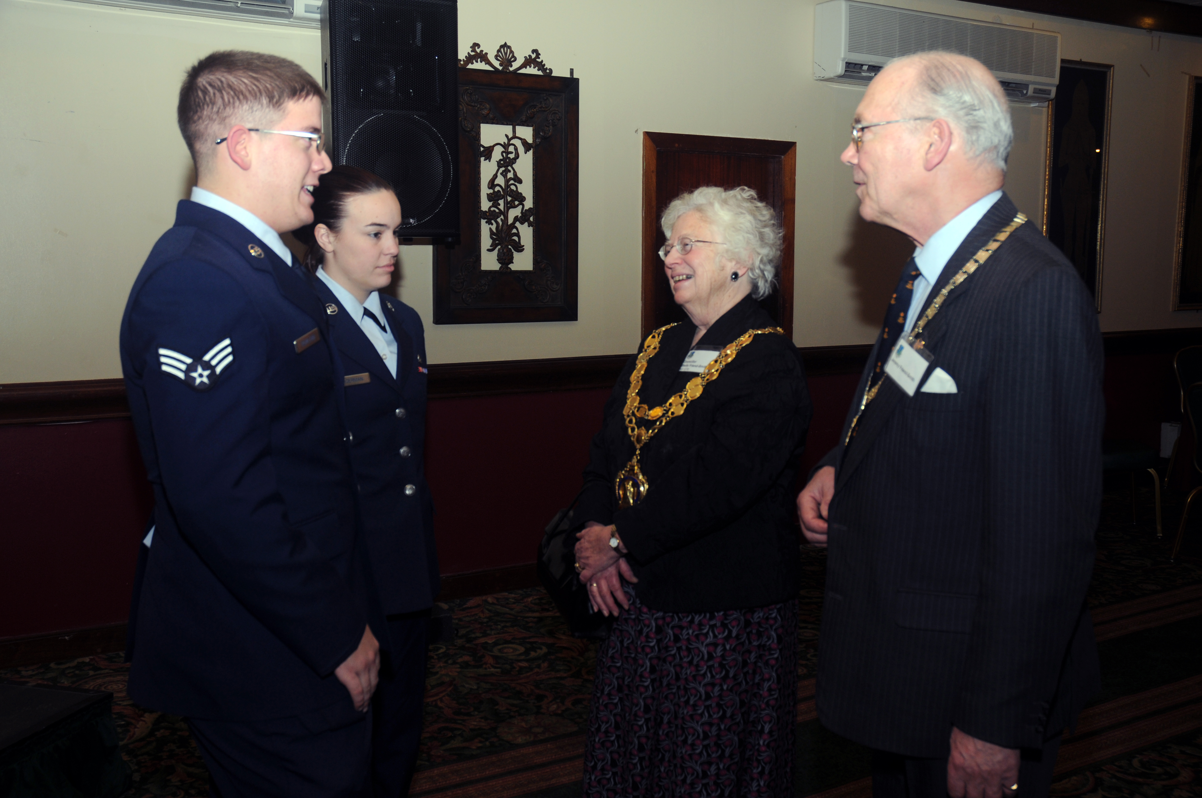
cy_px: 399
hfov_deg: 51.3
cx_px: 601
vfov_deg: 35.4
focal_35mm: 38
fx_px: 1251
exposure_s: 1/60
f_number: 5
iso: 250
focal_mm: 25
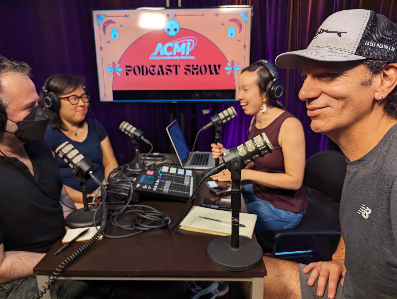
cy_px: 150
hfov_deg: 71.5
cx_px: 198
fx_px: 276
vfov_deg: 56.9
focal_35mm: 24
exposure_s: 1/703
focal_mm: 6.81
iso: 723
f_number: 1.85
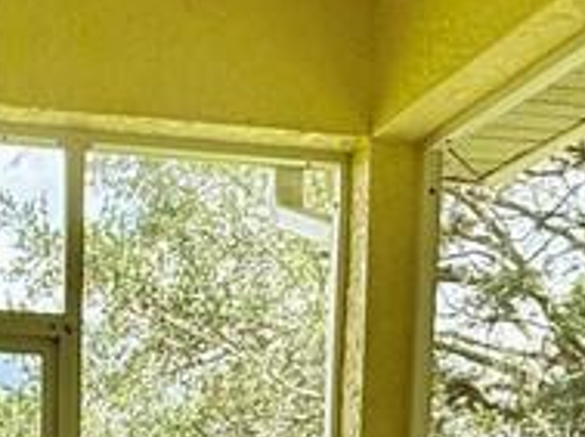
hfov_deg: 25.1
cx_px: 77
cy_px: 731
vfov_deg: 16.8
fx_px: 1282
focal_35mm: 76
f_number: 2.2
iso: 64
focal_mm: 2.22
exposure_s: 1/619
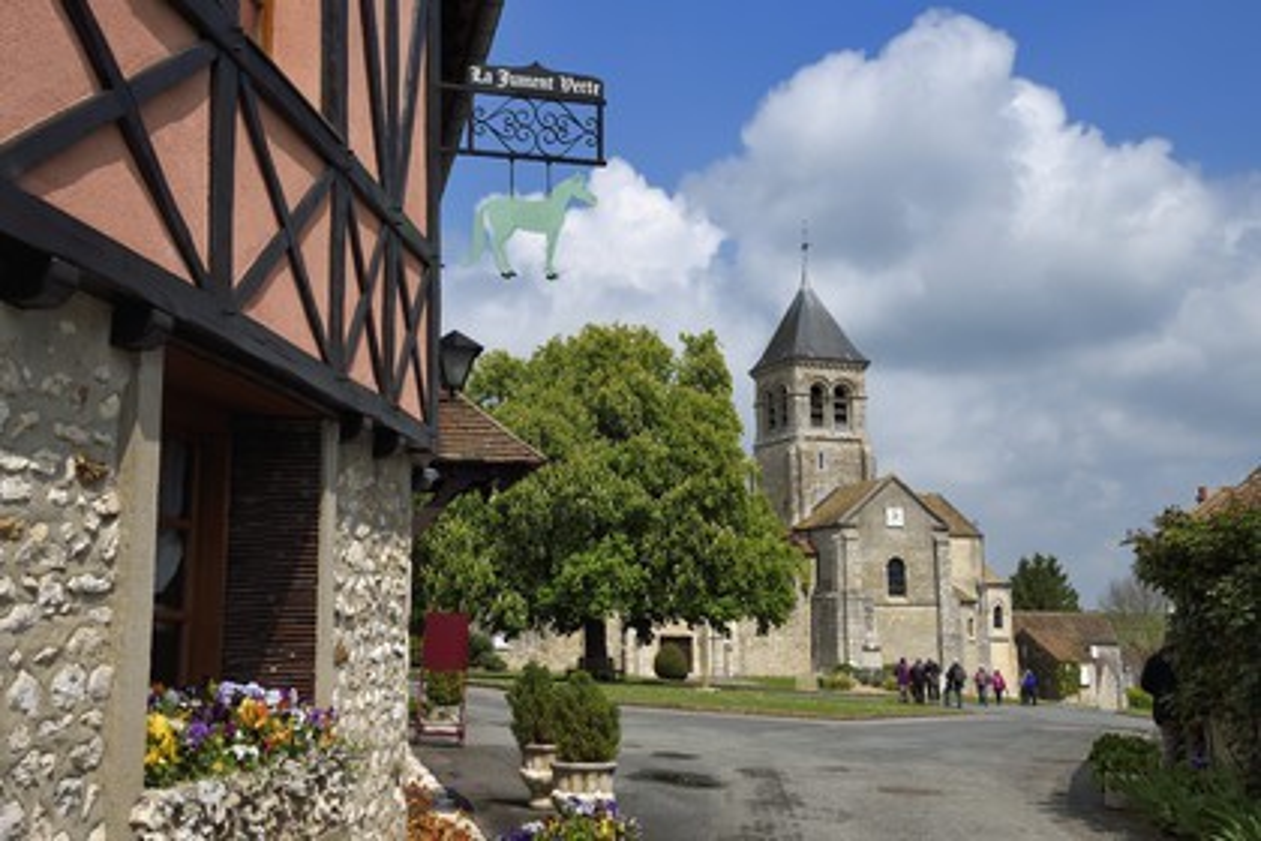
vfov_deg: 35.1
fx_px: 1331
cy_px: 420
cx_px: 630
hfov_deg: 50.7
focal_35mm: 38
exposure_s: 1/320
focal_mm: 38
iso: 200
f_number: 13
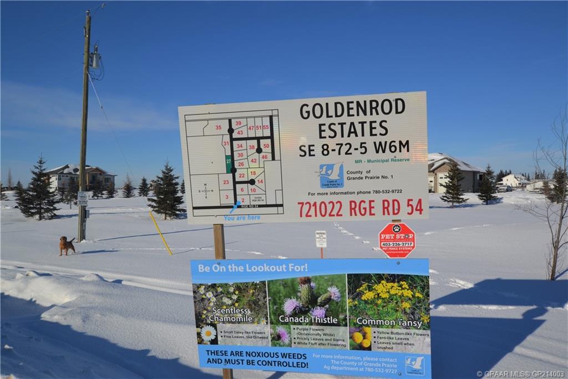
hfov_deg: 61.9
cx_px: 284
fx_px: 473
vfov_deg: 43.6
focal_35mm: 30
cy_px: 190
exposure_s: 1/400
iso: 100
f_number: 10
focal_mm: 20
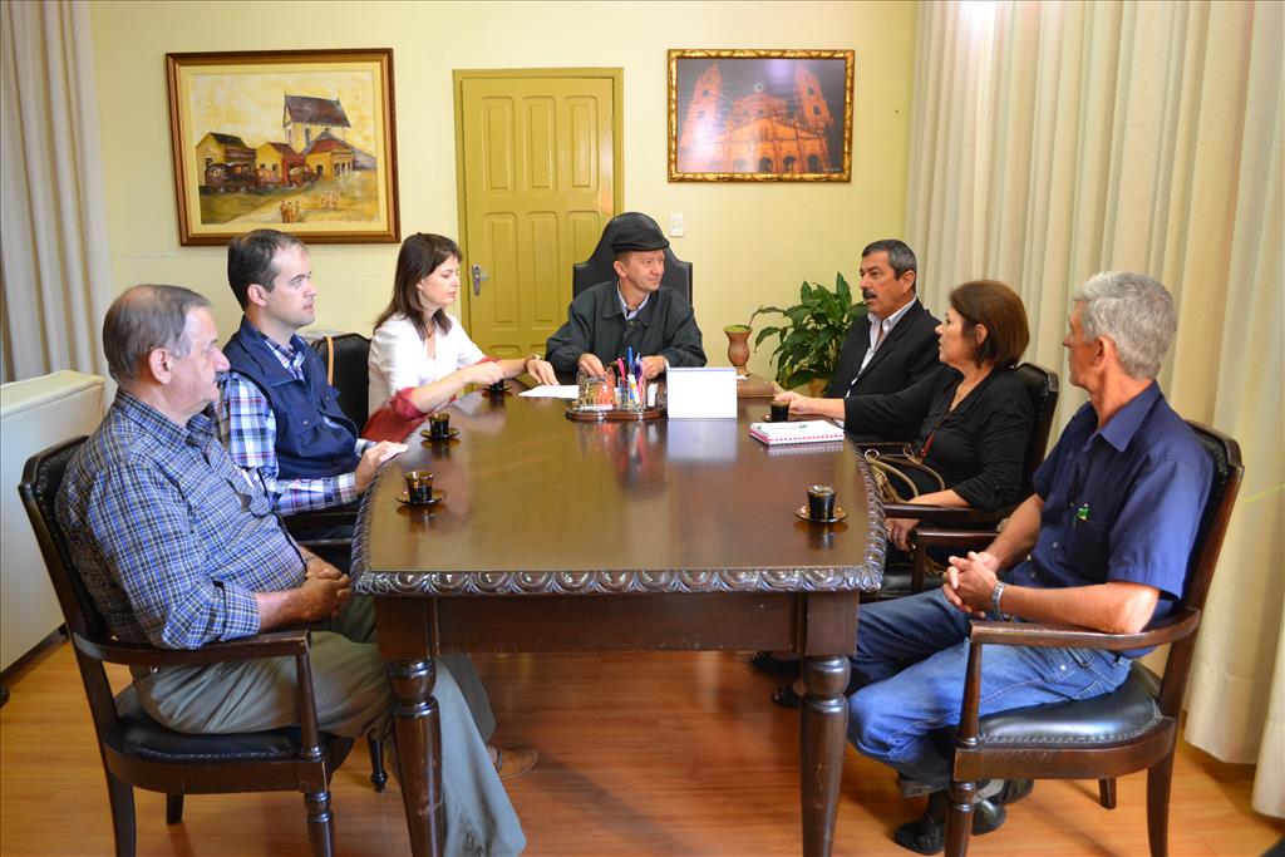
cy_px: 428
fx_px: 964
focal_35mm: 27
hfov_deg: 67.4
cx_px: 642
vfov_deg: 47.9
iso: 400
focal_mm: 18
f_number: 3.5
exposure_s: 1/25
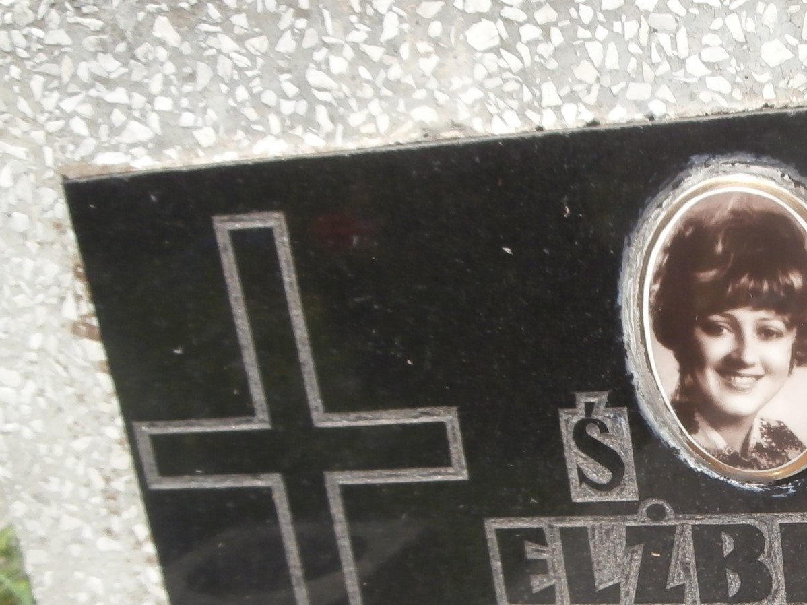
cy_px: 455
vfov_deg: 24.1
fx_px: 1398
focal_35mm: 60
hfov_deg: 30.5
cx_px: 749
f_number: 3
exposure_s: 1/800
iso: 100
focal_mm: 4.2
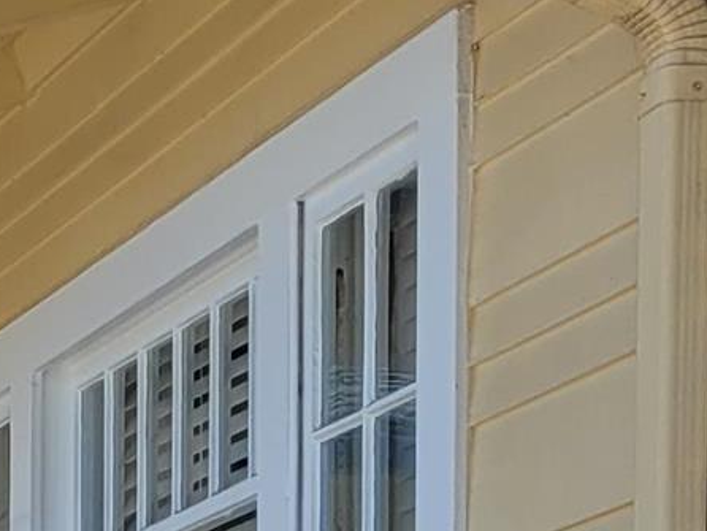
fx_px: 3658
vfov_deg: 7.8
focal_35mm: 179
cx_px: -810
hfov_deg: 10.0
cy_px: 1165
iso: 40
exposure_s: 1/1686
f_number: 1.8
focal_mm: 5.4
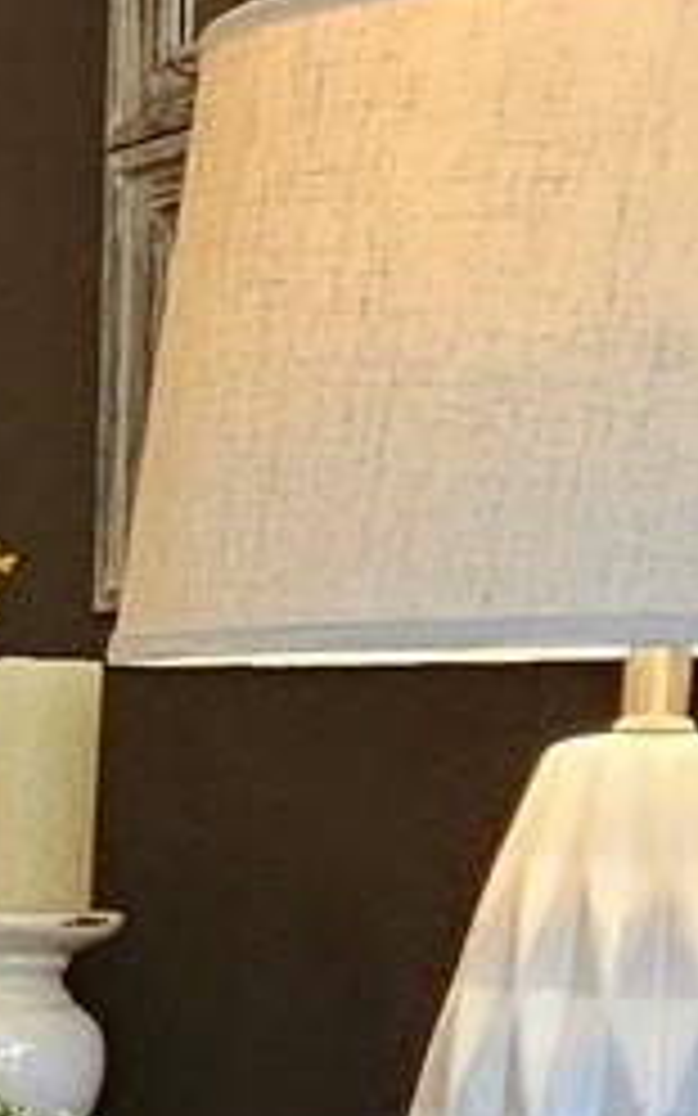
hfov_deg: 8.2
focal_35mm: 114
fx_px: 3470
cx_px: -1873
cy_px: 1107
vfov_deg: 17.9
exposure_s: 1/60
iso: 200
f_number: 2.2
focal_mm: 2.2
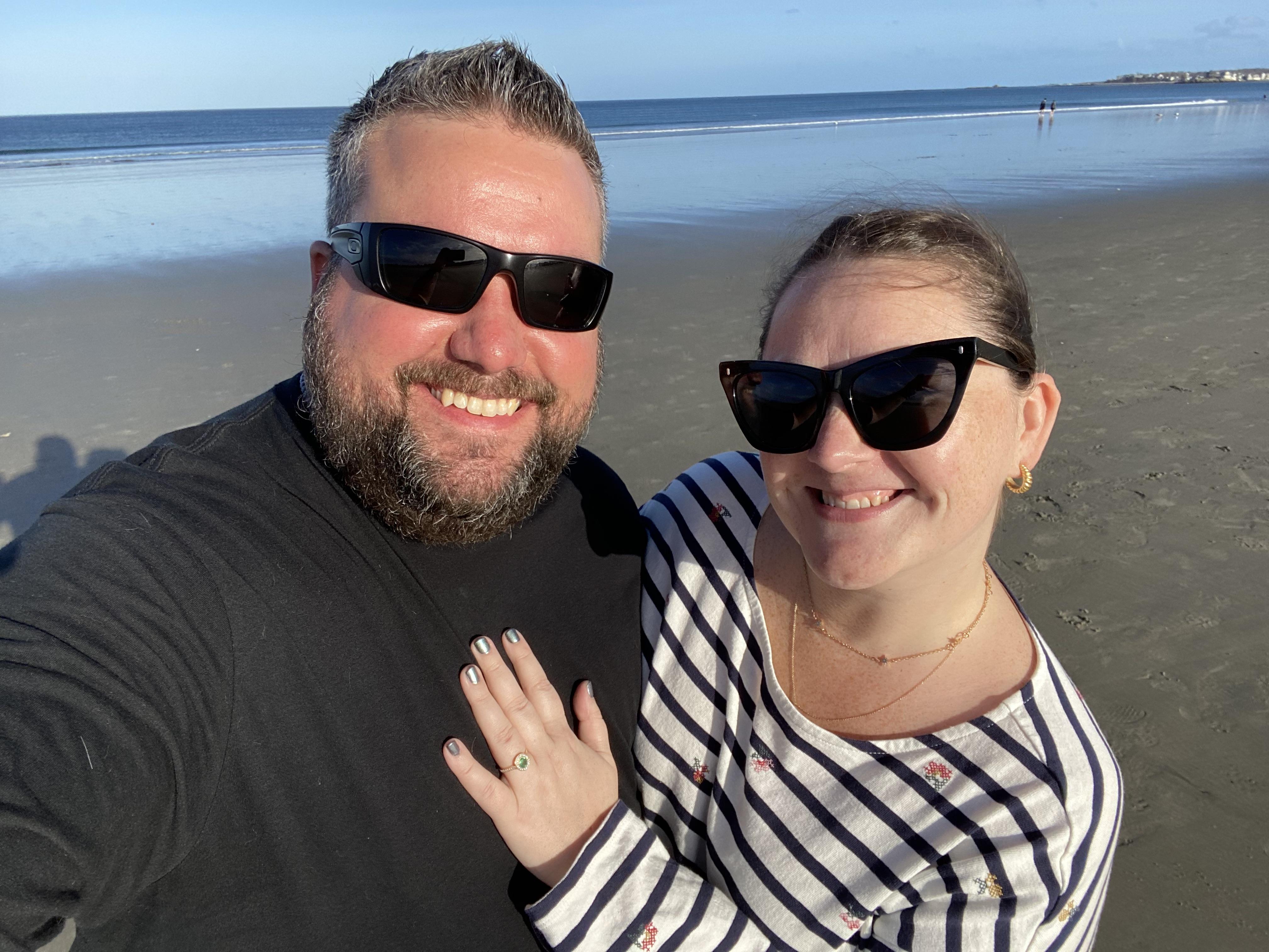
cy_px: 476
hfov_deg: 73.9
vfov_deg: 58.9
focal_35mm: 23
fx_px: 843
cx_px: 634
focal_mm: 2.71
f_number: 2.2
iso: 25
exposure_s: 1/1080
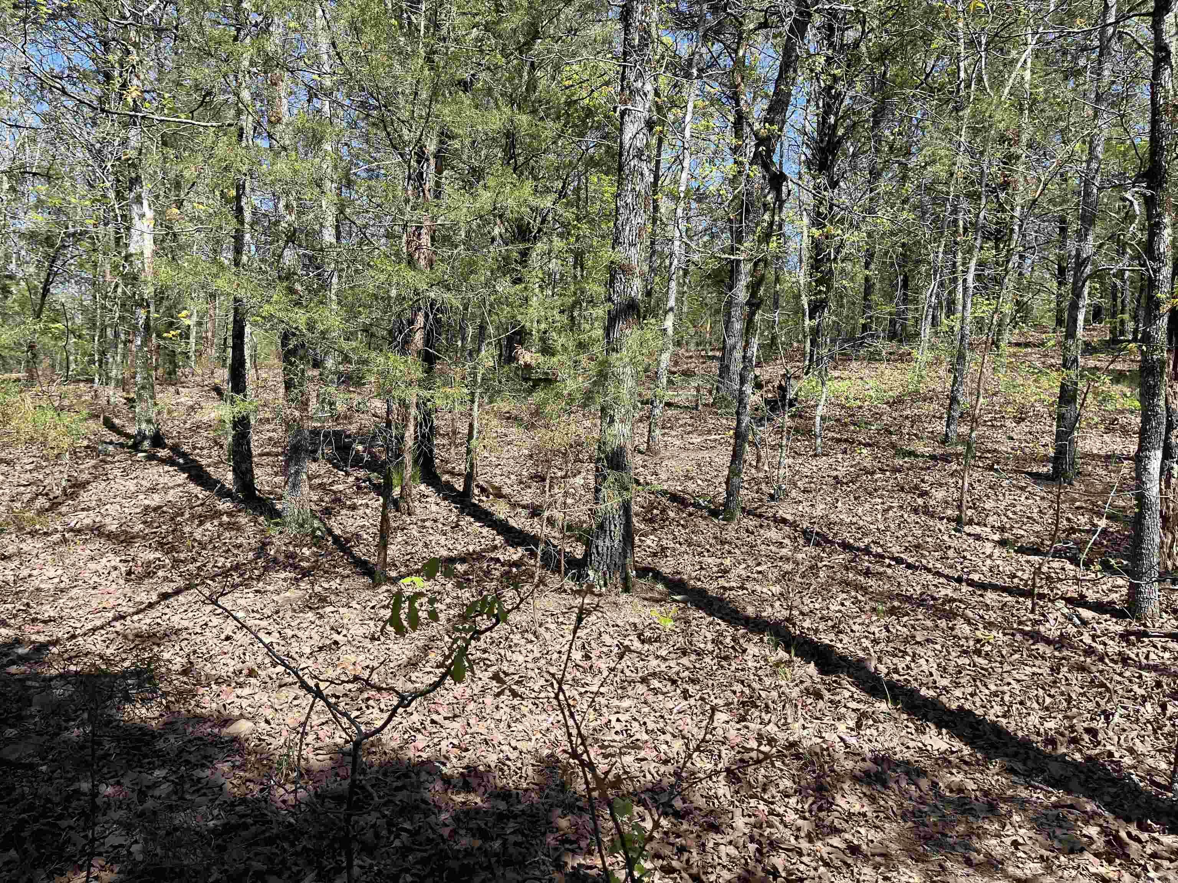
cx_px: 589
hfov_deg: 67.3
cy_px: 442
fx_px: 885
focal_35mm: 26
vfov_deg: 53.1
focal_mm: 5.1
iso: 50
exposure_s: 1/1325
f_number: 1.6
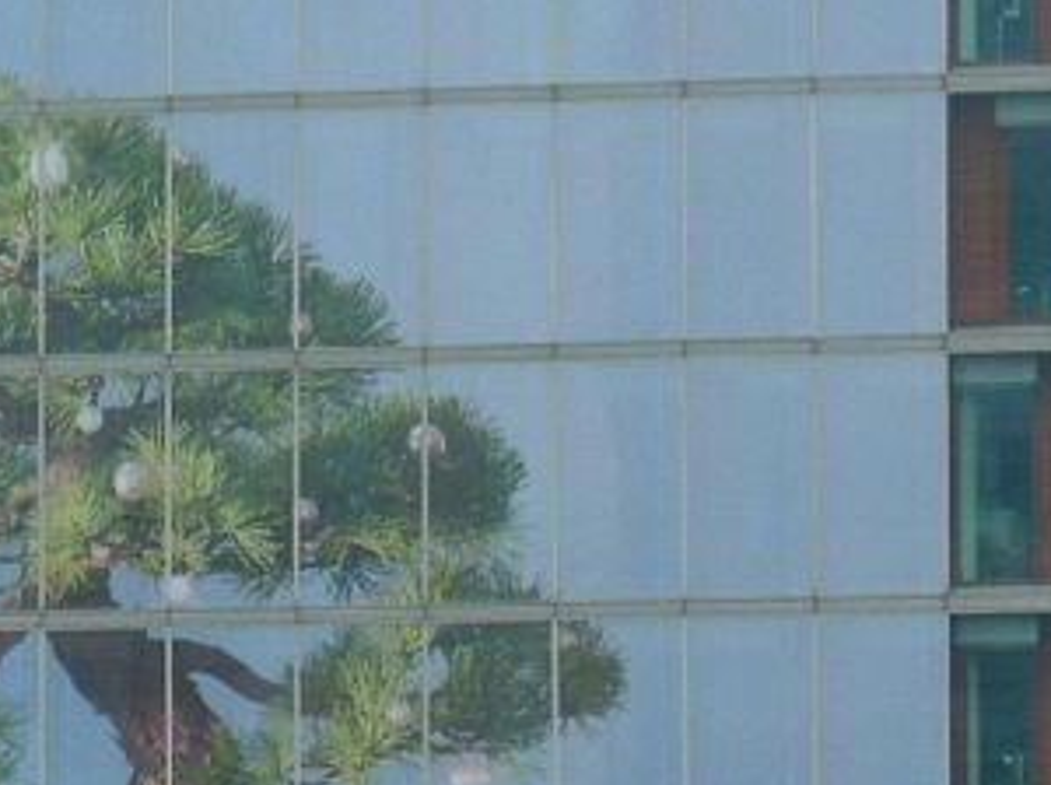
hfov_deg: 2.2
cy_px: 591
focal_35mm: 904
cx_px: -378
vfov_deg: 1.6
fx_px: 27403
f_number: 7.1
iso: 100
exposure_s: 1/200
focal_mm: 47.3
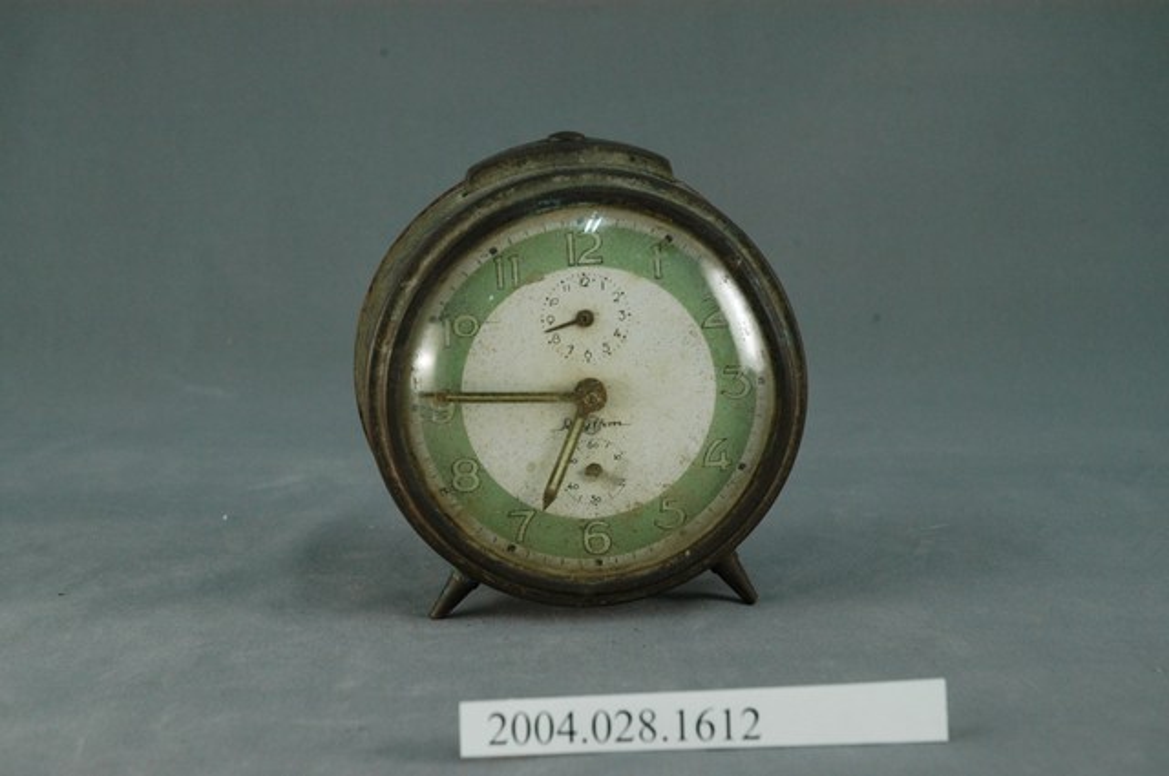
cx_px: 584
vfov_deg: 16.5
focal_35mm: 82
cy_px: 388
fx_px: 2676
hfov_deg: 24.6
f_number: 7.1
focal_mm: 55
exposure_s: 1/40
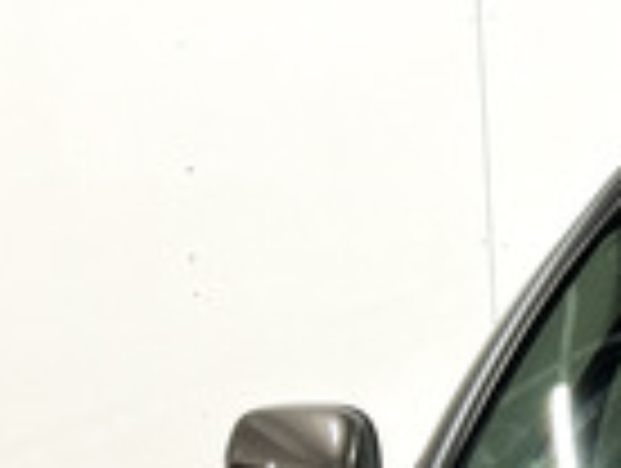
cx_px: 1112
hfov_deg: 9.1
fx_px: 3738
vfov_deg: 7.0
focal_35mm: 208
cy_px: 860
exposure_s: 1/50
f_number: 1.8
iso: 200
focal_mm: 6.86
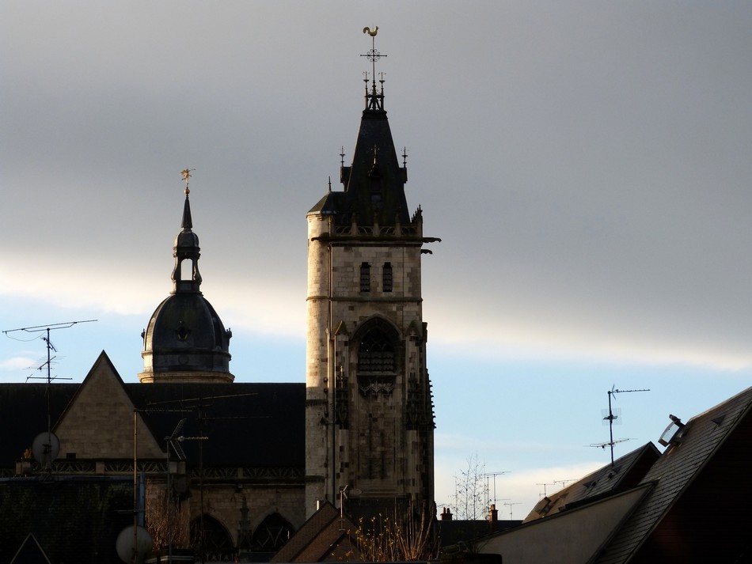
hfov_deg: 17.3
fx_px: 2477
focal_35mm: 114
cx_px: 376
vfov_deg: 13.0
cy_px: 282
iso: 100
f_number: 4
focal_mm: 20.4
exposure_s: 1/400
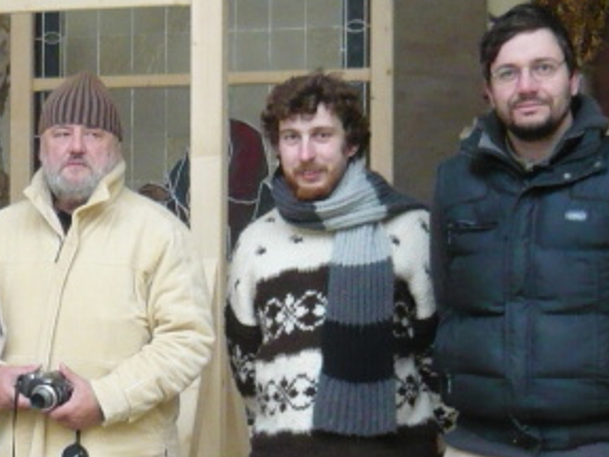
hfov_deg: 16.7
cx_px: -57
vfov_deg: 12.9
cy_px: 383
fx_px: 2006
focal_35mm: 114
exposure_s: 1/30
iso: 320
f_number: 2.8
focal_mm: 5.5
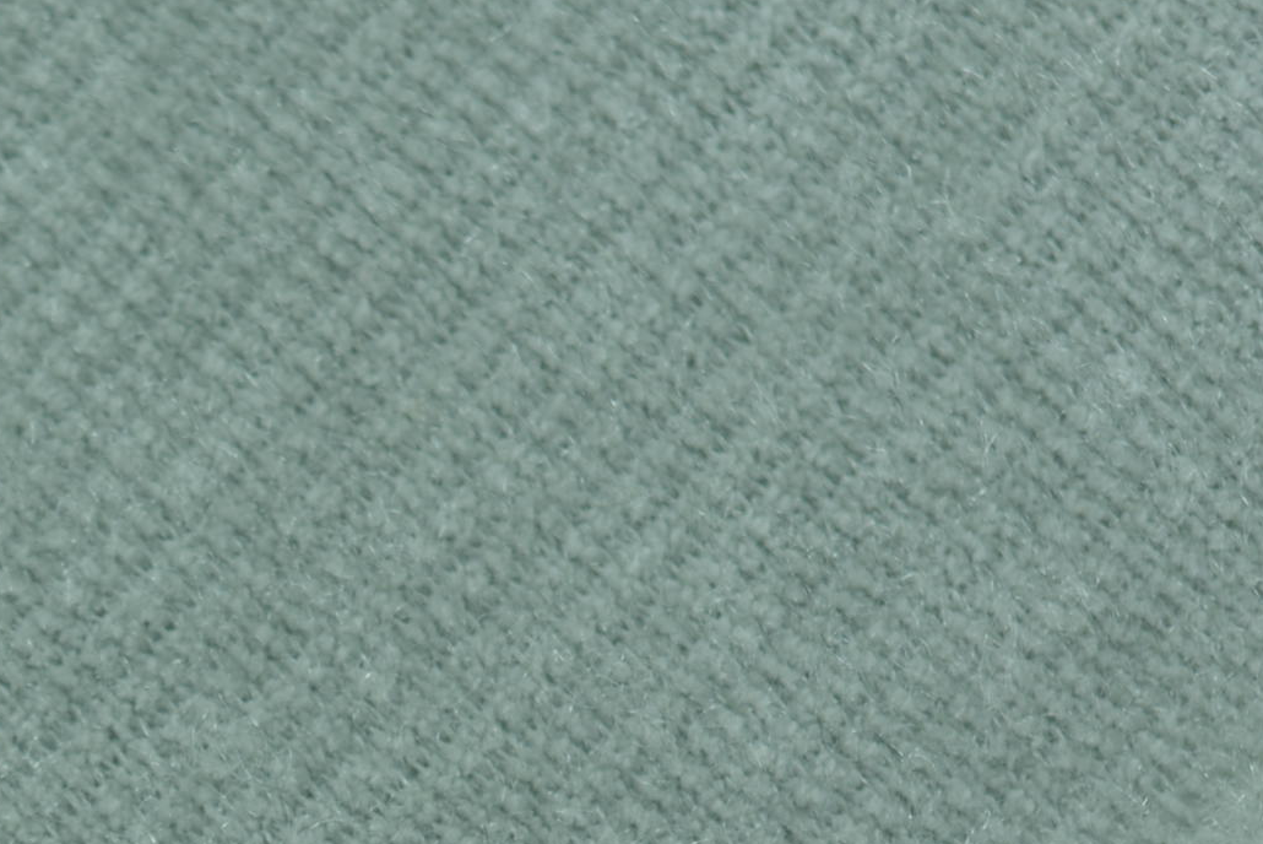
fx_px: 5125
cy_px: 1208
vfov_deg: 9.2
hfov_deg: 13.7
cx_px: -253
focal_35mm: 146
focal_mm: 50
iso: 100
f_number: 3.5
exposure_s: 1/200
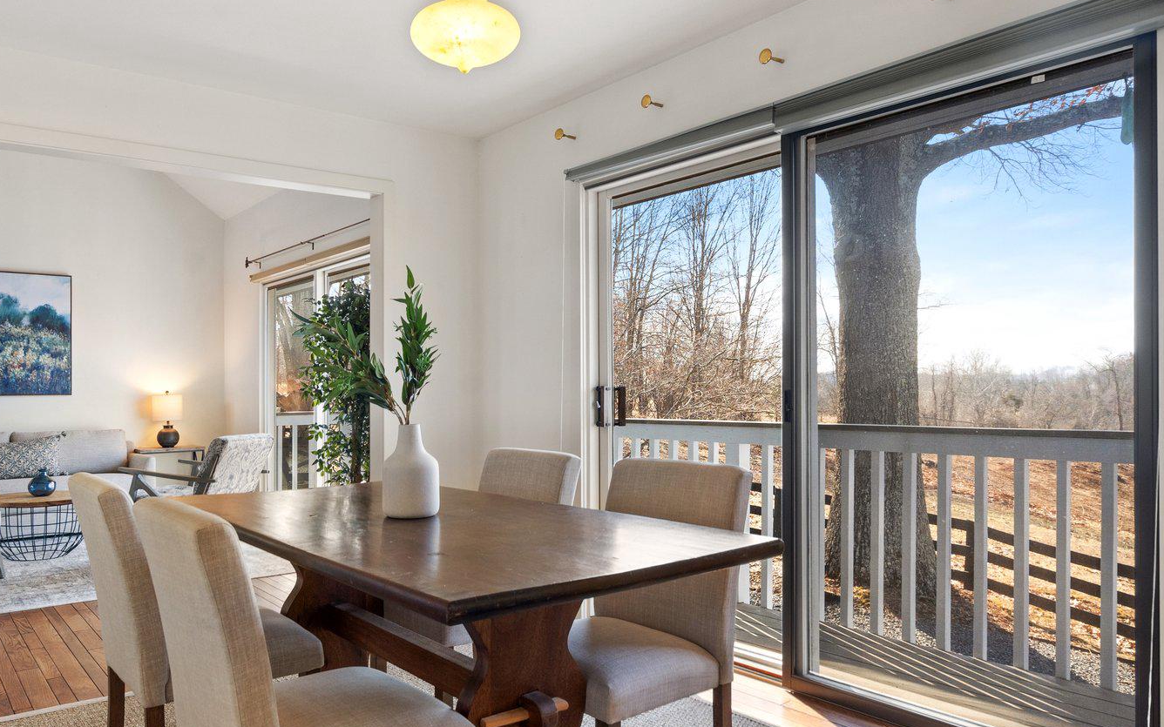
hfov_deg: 72.1
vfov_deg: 49.2
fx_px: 793
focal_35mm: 25
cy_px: 400
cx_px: 489
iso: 500
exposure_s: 1/30
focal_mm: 16
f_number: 8
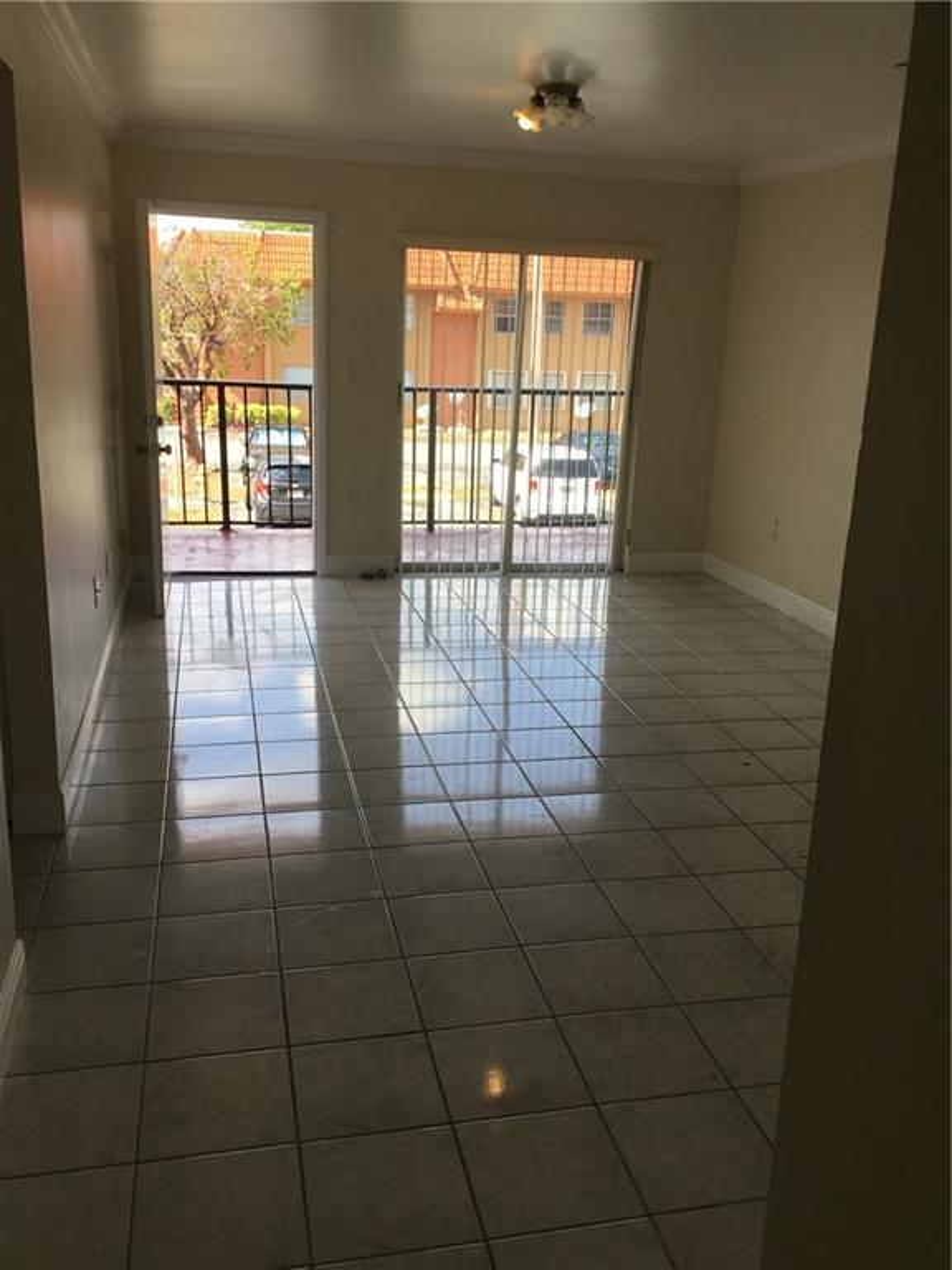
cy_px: 635
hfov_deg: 45.4
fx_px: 1137
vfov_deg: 58.4
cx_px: 476
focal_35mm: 31
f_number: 2.4
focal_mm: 3.3
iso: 25
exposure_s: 1/283
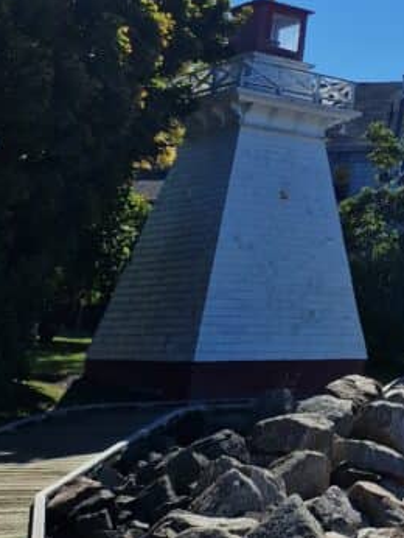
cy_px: -112
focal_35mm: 68
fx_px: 1057
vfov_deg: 25.5
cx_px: 539
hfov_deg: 19.7
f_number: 1.8
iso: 50
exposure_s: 1/4496
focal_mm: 5.4
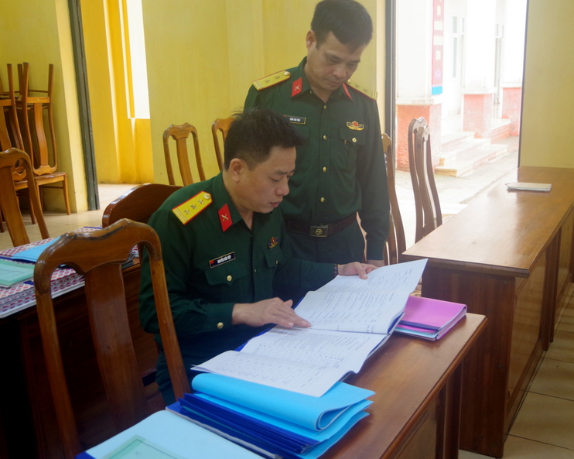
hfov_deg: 44.8
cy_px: 231
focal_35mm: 41
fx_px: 696
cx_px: 281
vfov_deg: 36.5
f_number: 4
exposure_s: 1/50
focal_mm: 24
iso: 800
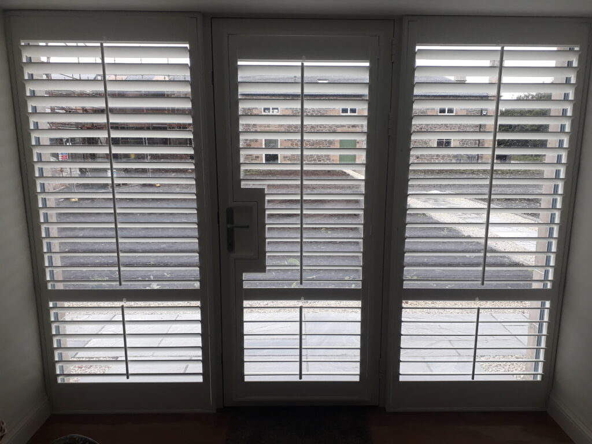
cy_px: 222
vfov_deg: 51.4
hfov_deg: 65.3
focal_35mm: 27
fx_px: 462
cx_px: 296
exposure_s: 1/100
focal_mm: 3.6
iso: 50
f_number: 1.9
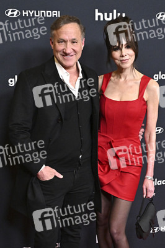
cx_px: 82
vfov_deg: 50.7
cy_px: 124
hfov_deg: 35.0
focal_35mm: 38
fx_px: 262
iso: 4000
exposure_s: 1/250
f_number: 5.6
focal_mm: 38
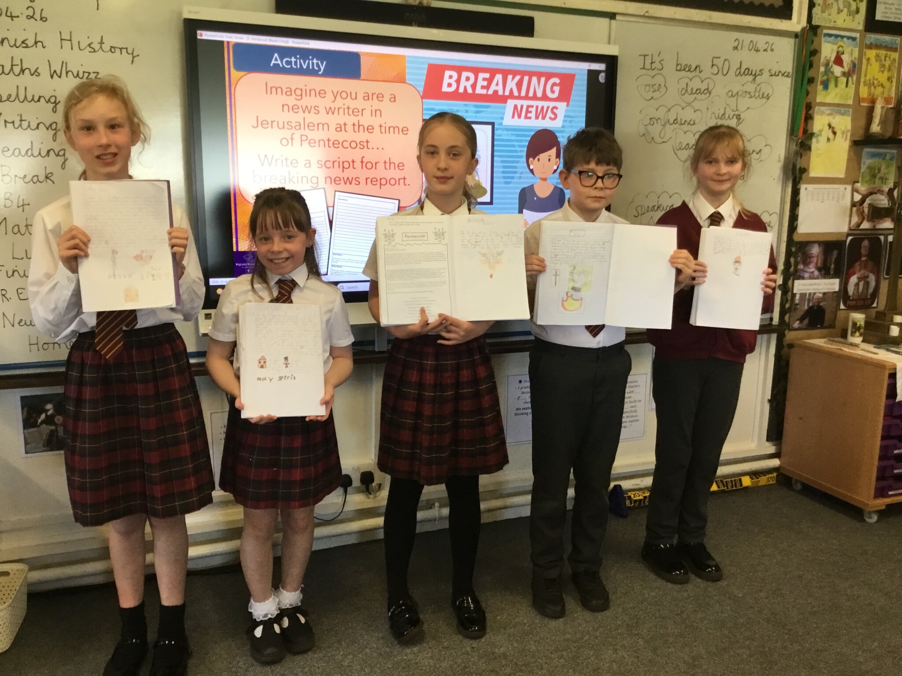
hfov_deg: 58.4
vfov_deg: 45.4
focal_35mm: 31
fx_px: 808
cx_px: 451
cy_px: 338
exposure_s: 1/33
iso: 64
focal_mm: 3.3
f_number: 2.4
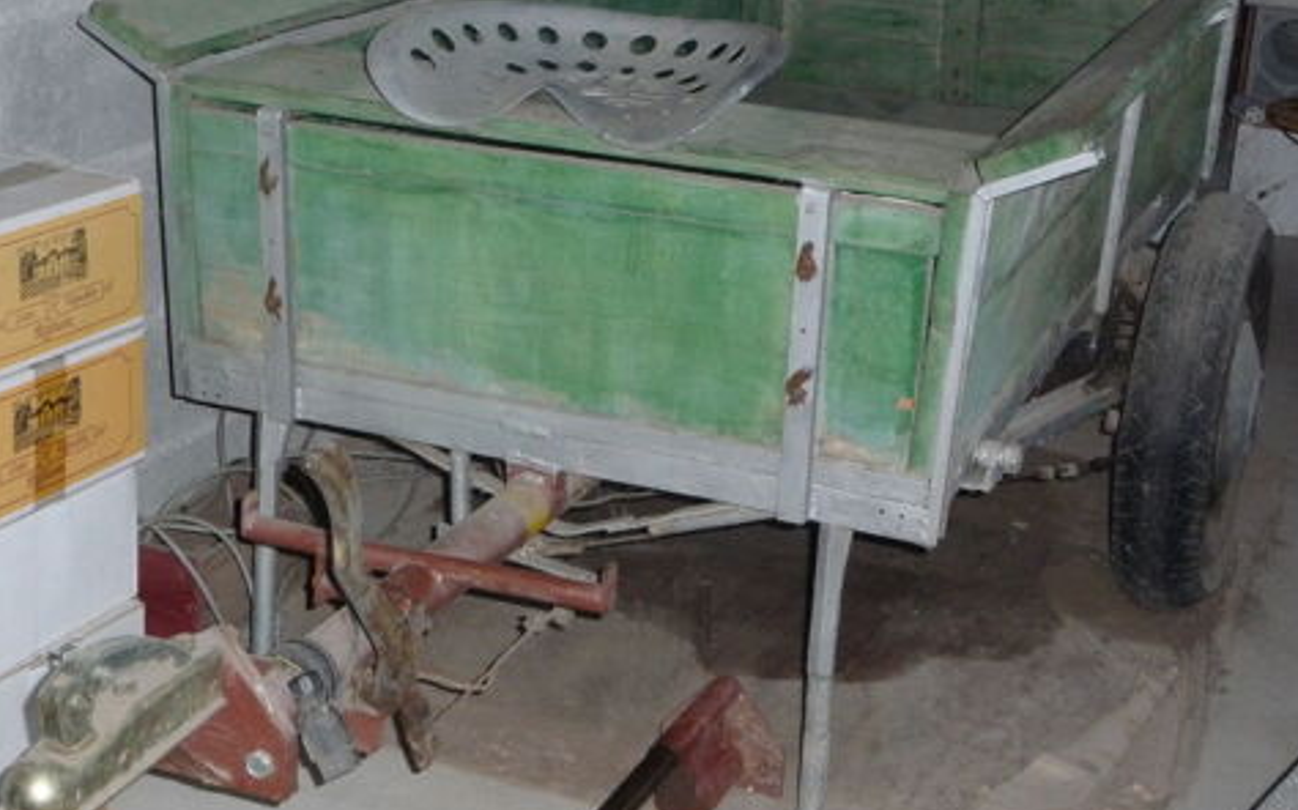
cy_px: 358
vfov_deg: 22.0
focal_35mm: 59
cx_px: 652
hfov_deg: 34.6
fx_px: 2087
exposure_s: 1/30
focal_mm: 9.3
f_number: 4.3
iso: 500
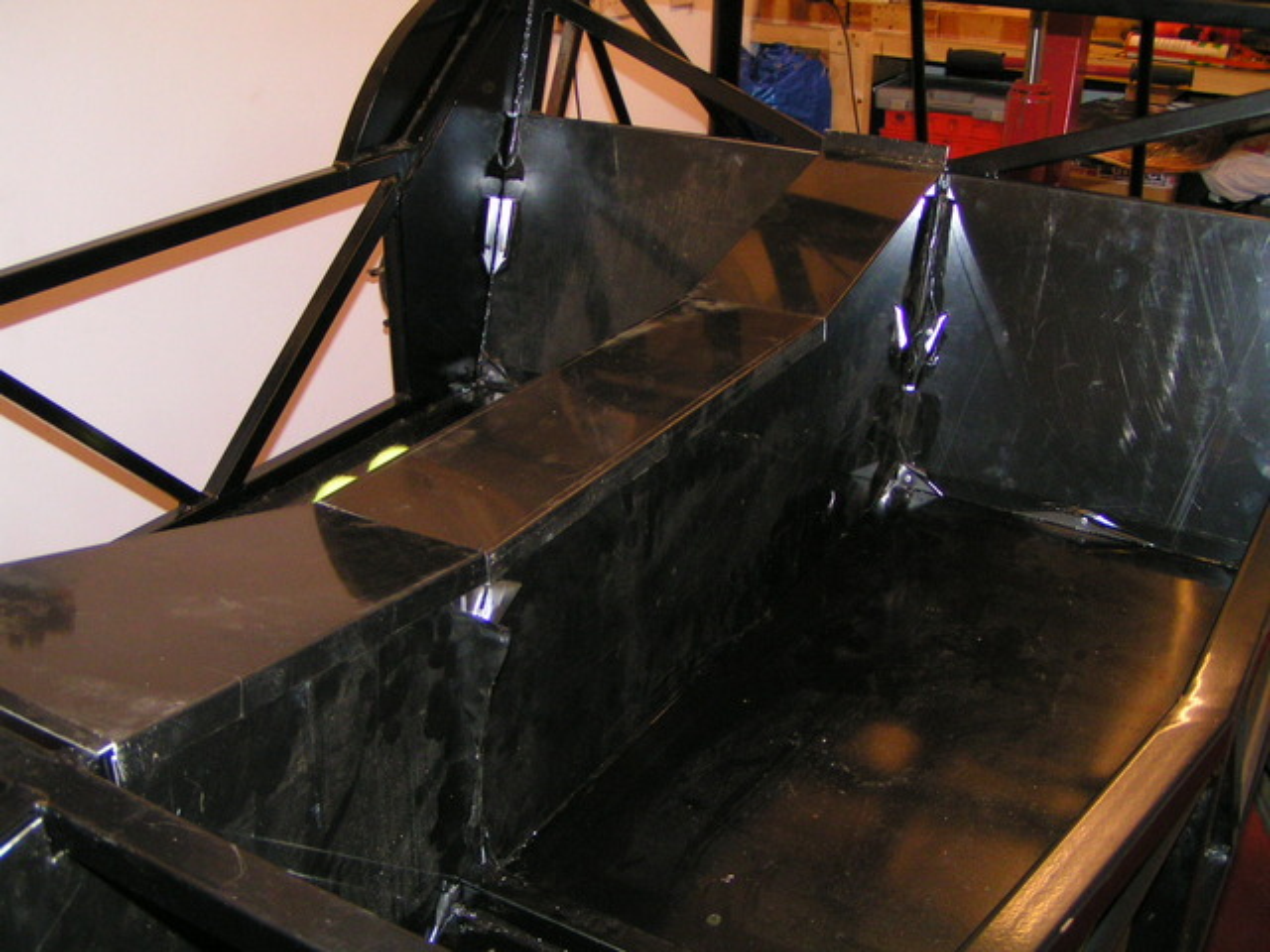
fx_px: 1394
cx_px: 635
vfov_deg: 37.7
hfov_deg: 49.0
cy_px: 476
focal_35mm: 38
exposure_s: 1/40
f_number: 2.8
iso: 200
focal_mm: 5.8
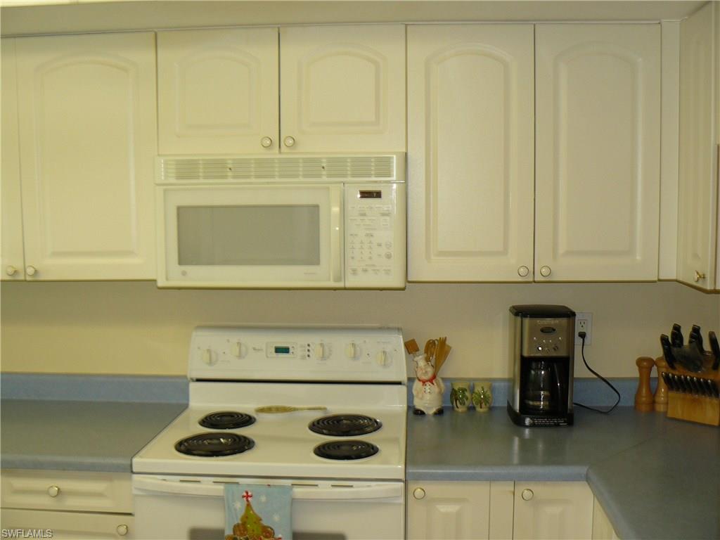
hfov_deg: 51.4
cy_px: 270
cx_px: 360
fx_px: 749
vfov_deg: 39.7
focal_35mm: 36
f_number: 2.8
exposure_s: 1/30
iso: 100
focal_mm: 6
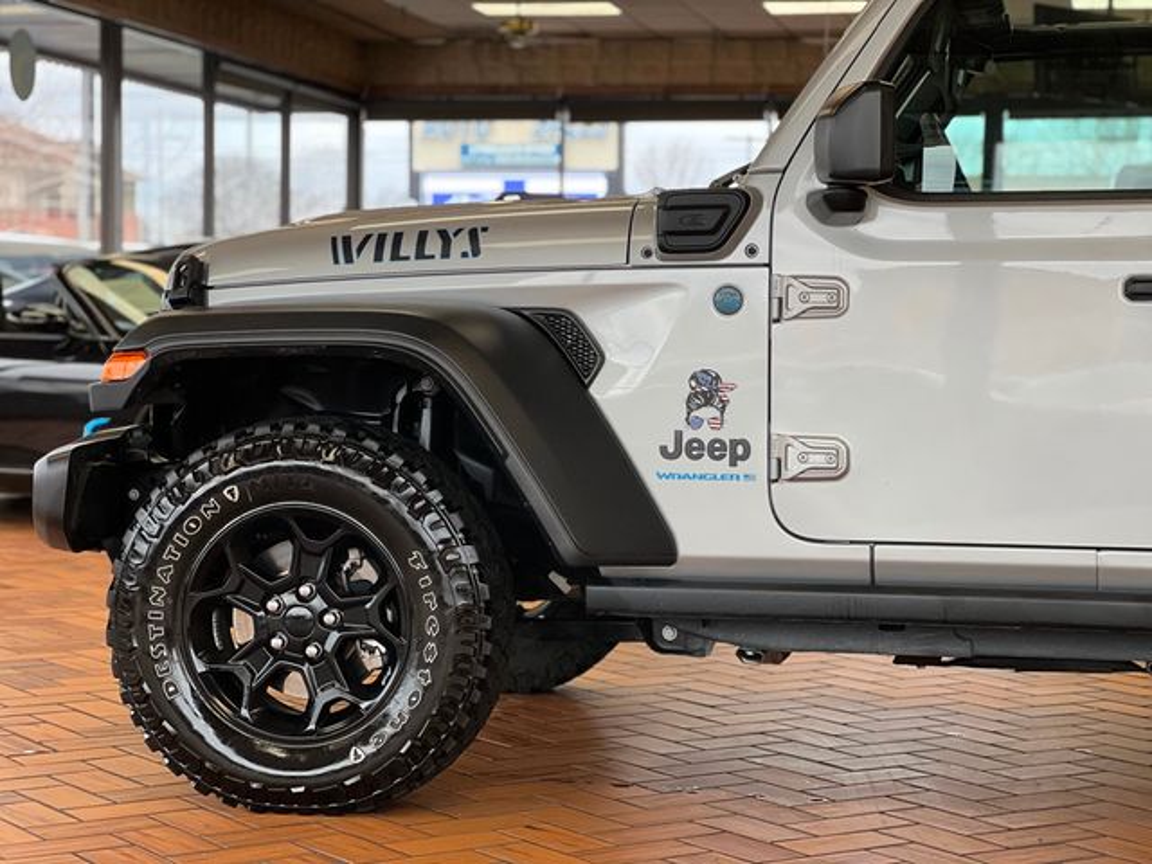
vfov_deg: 19.1
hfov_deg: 25.3
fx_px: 2563
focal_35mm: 77
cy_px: 432
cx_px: 576
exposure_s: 1/120
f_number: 2.8
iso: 125
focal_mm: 9
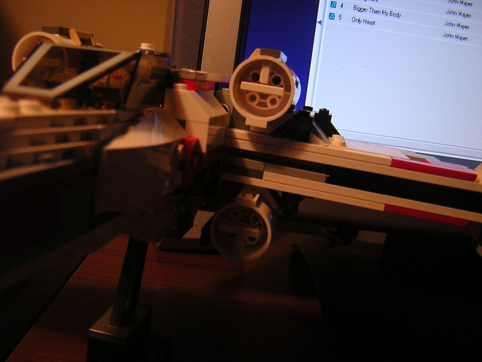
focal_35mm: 36
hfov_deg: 51.4
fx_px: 501
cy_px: 181
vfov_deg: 39.7
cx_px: 241
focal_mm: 4.7
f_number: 2.6
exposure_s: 1/64
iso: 400
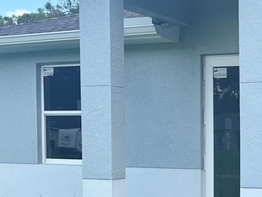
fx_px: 538
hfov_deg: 24.2
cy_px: 161
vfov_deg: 20.5
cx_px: 334
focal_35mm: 71
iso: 80
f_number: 1.78
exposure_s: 1/1131
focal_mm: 6.86
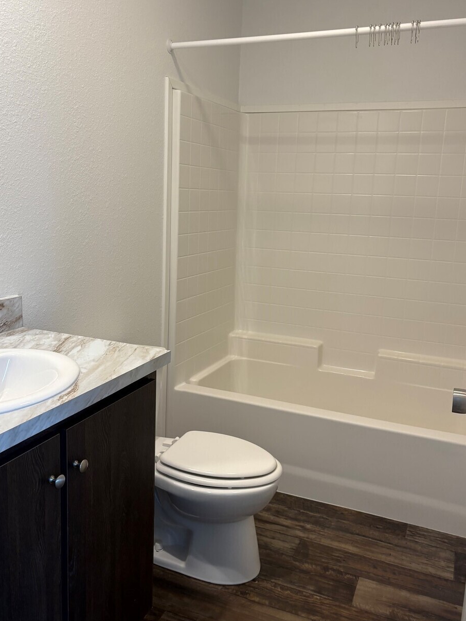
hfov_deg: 45.4
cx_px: 226
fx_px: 556
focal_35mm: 31
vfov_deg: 58.3
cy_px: 295
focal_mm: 5.96
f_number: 1.6
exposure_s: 1/60
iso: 80
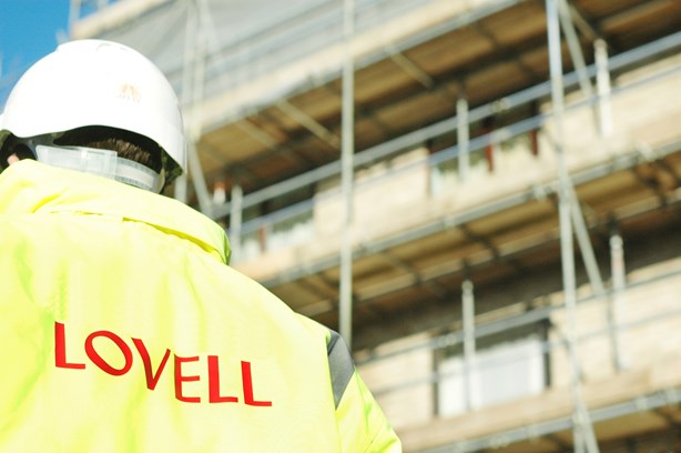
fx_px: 1417
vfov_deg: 18.1
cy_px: 226
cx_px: 340
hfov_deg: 27.0
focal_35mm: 75
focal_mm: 50
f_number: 4
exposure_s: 1/800
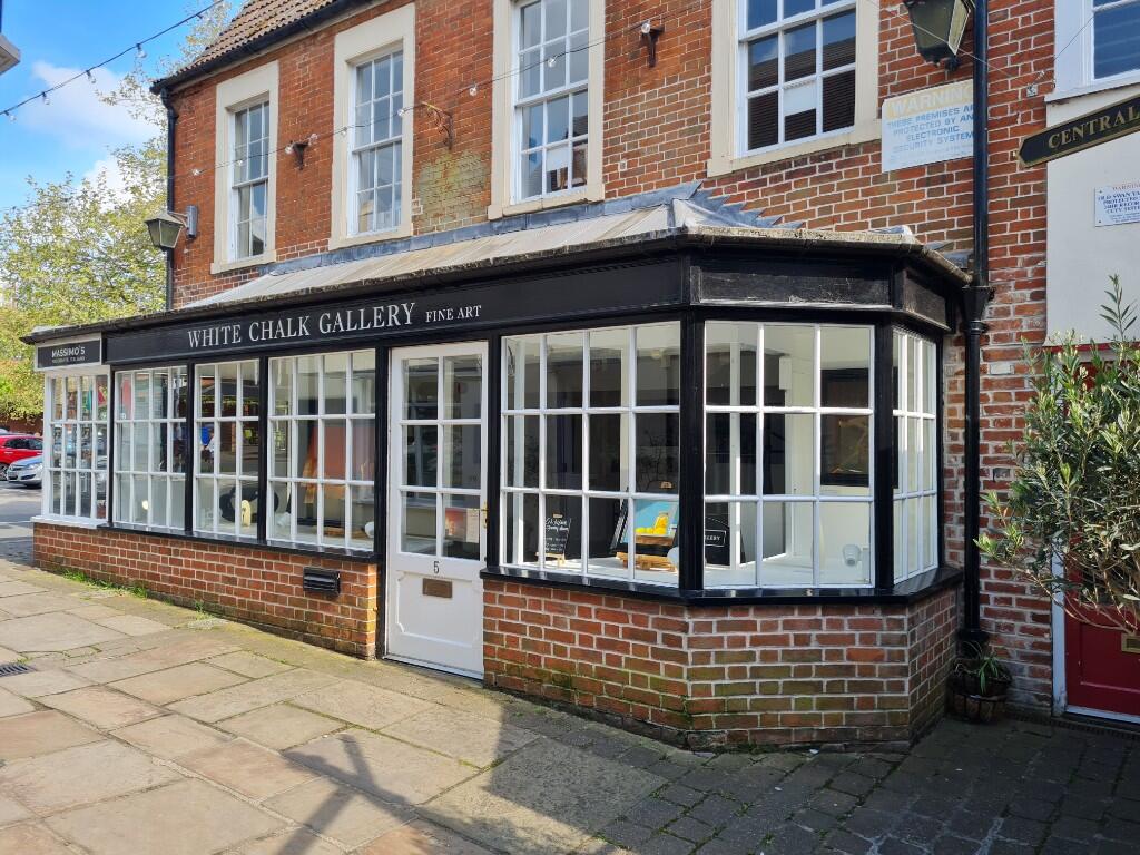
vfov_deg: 53.1
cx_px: 570
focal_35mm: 26
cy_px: 428
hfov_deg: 67.3
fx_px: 856
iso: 50
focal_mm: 5.4
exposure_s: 1/770
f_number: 1.8
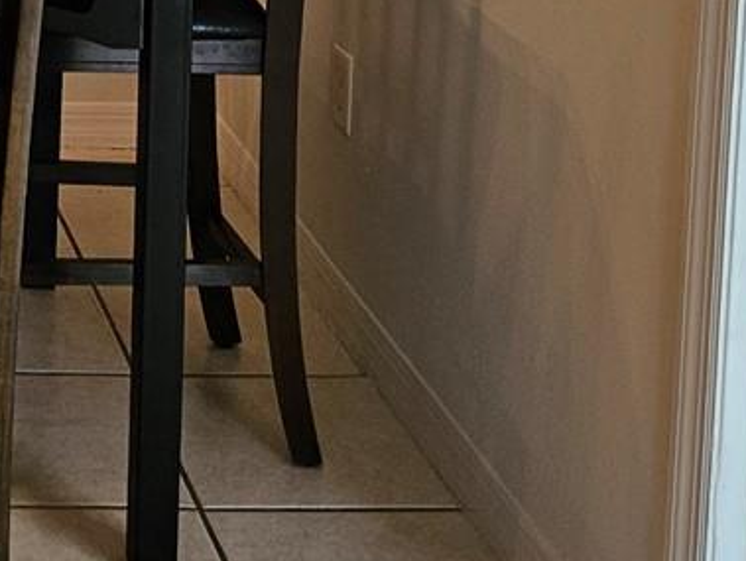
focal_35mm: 97
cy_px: -384
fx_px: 2092
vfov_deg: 13.9
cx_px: -329
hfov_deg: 18.3
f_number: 1.8
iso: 80
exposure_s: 1/120
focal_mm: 5.4
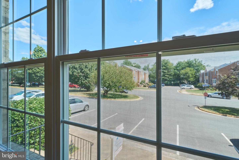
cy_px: 80
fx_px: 119
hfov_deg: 90.0
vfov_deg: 67.4
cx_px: 120
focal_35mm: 18
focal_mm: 18
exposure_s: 1/400
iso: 100
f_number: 8
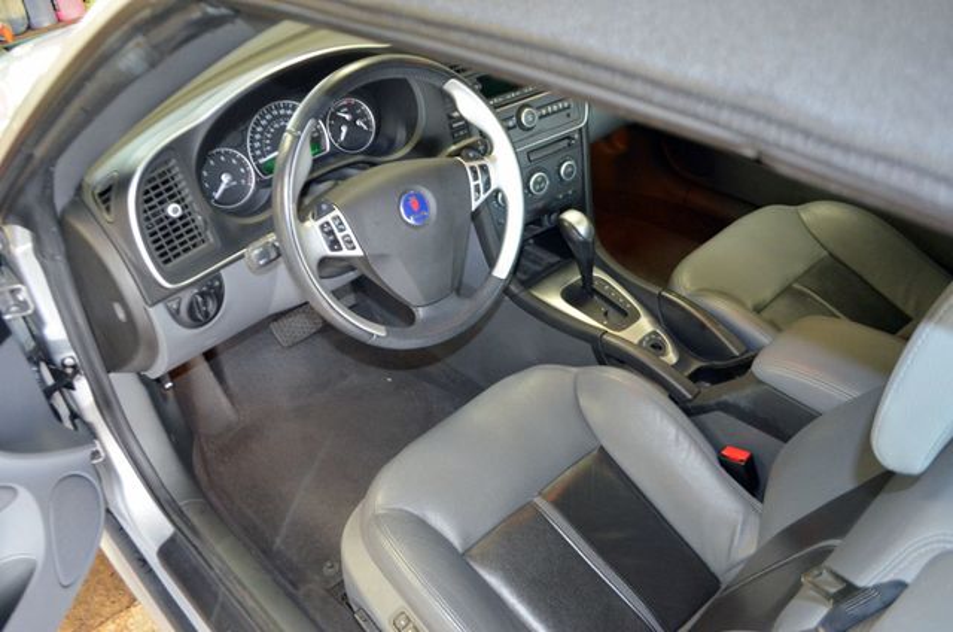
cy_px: 316
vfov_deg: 43.4
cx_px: 476
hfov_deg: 62.0
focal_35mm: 30
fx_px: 793
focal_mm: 20
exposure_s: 1/60
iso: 2200
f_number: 3.8
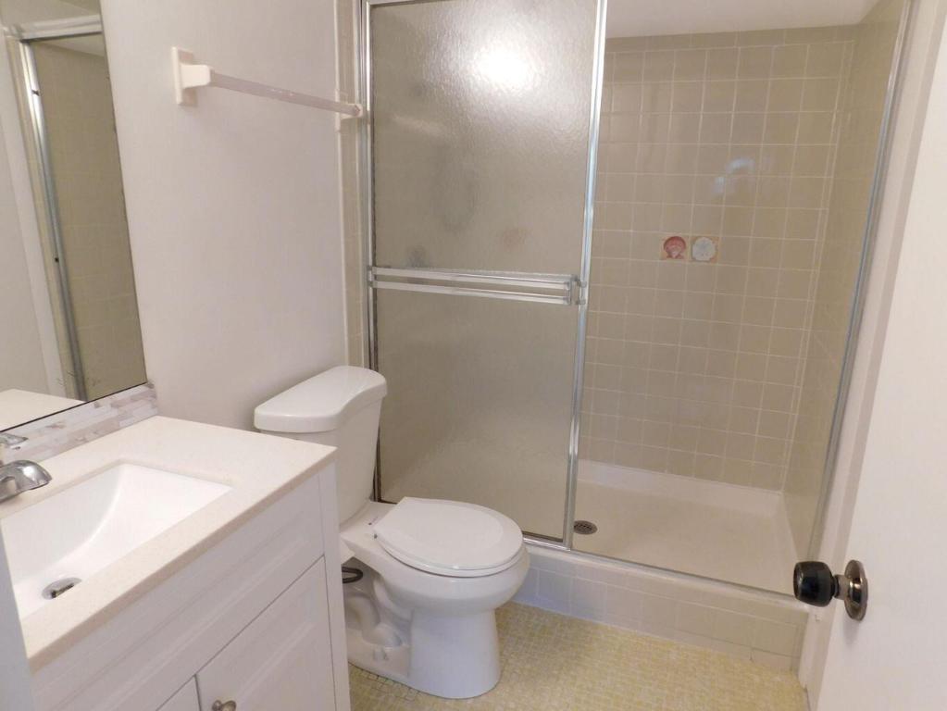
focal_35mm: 23
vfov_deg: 58.9
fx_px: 629
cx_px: 474
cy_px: 356
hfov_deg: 73.9
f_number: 3
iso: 140
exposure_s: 1/30
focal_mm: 4
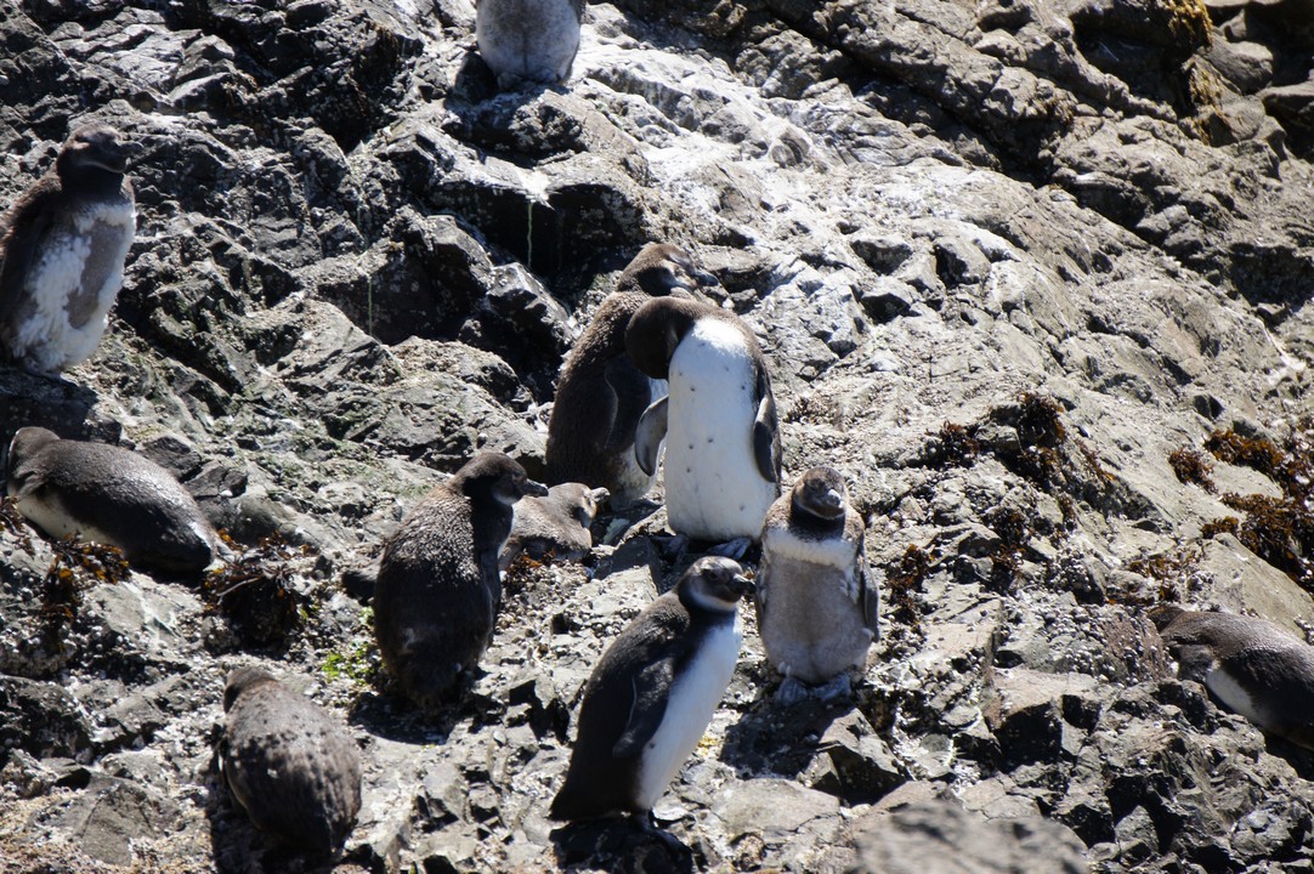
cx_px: 657
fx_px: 11490
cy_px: 437
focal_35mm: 315
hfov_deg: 6.5
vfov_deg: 4.4
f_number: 6.3
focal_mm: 210
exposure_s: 1/400
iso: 200
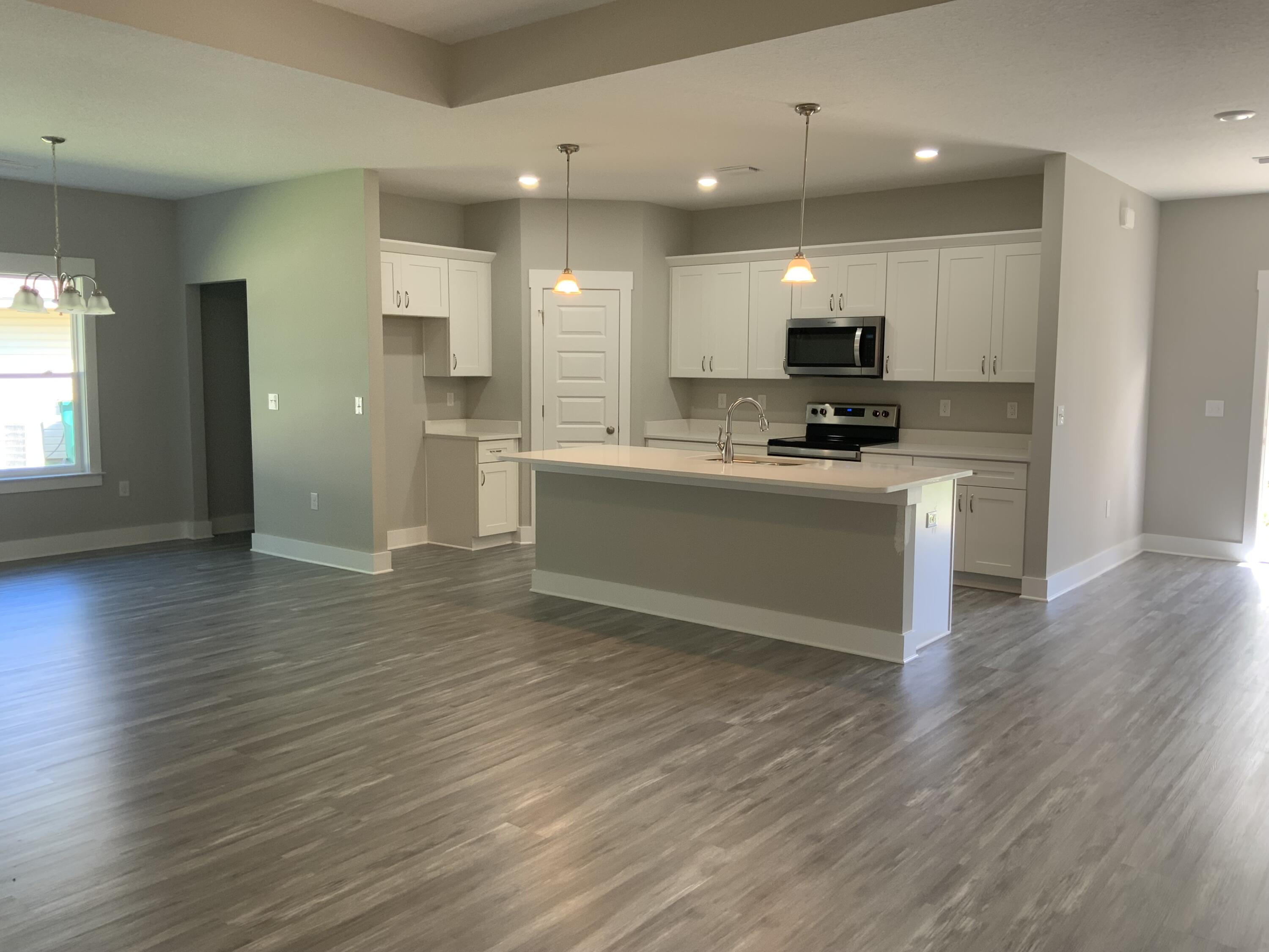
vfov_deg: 48.2
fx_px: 1063
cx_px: 634
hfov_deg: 61.7
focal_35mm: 29
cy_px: 476
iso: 50
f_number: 1.8
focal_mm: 3
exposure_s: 1/60
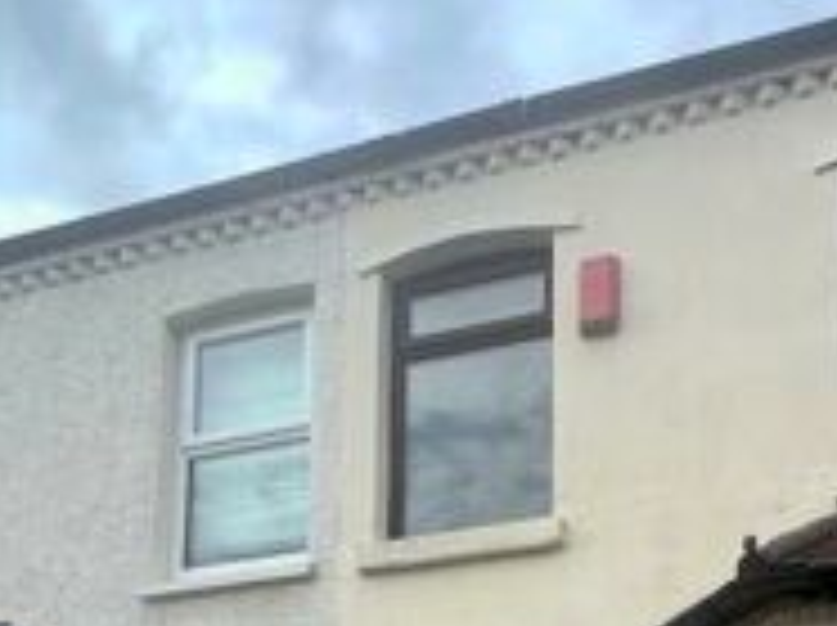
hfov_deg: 38.5
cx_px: 554
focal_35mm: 49
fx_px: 1183
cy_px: 853
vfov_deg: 24.9
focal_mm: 1.57
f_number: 1.8
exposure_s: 1/1263
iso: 32
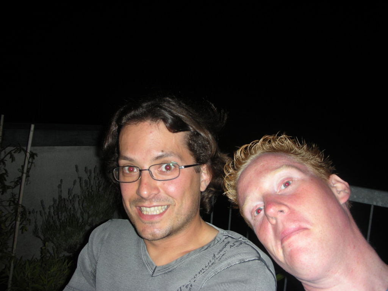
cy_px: 146
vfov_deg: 40.7
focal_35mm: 35
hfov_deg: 52.6
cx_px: 194
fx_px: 392
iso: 50
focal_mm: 5.8
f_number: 3
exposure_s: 1/60.1
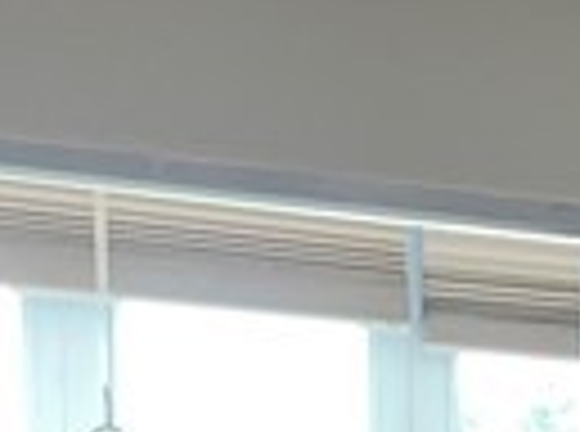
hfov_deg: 9.0
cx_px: 1214
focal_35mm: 207
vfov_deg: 6.4
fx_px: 3459
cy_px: 1426
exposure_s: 1/30
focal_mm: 5.1
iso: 64
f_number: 1.6
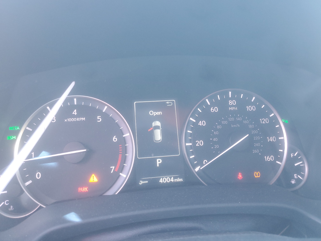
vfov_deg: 53.1
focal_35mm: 26
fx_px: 241
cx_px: 160
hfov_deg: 67.3
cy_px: 120
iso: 125
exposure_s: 1/50
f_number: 1.5
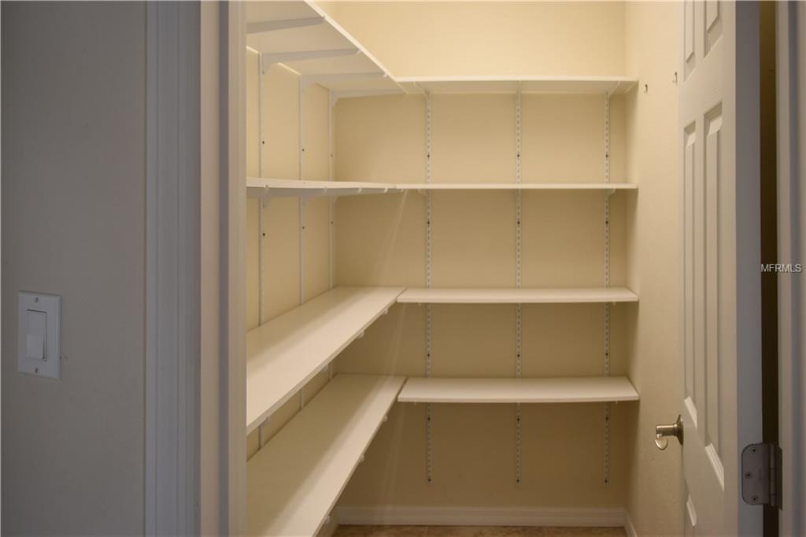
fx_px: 604
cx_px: 403
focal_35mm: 27
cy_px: 268
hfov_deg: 67.4
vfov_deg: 47.9
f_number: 4.5
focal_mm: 18
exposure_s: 1/80
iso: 400
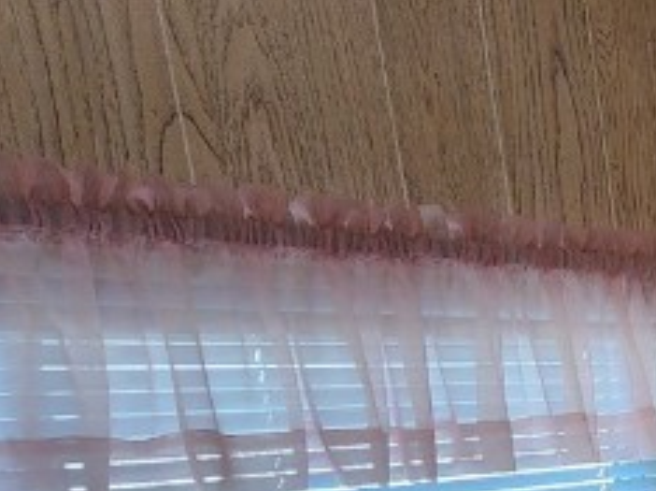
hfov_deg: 25.1
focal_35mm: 57
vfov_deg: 22.4
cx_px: 1004
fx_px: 1079
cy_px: 671
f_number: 2.2
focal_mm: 2.2
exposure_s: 1/60
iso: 160
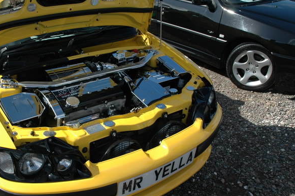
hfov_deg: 51.1
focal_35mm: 37
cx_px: 103
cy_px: 100
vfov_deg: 35.9
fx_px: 303
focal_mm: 18
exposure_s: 1/320
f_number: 9
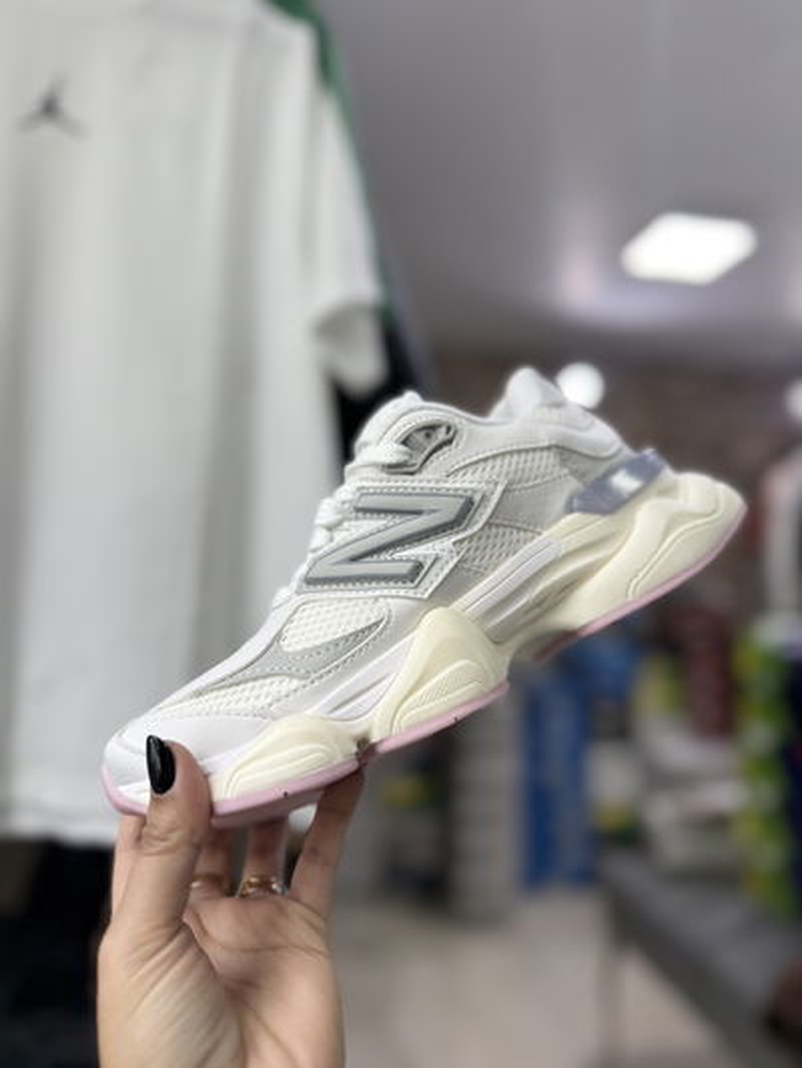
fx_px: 741
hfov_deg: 56.8
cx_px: 401
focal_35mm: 24
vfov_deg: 71.6
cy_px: 534
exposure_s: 1/100
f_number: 1.78
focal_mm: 6.76
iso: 125
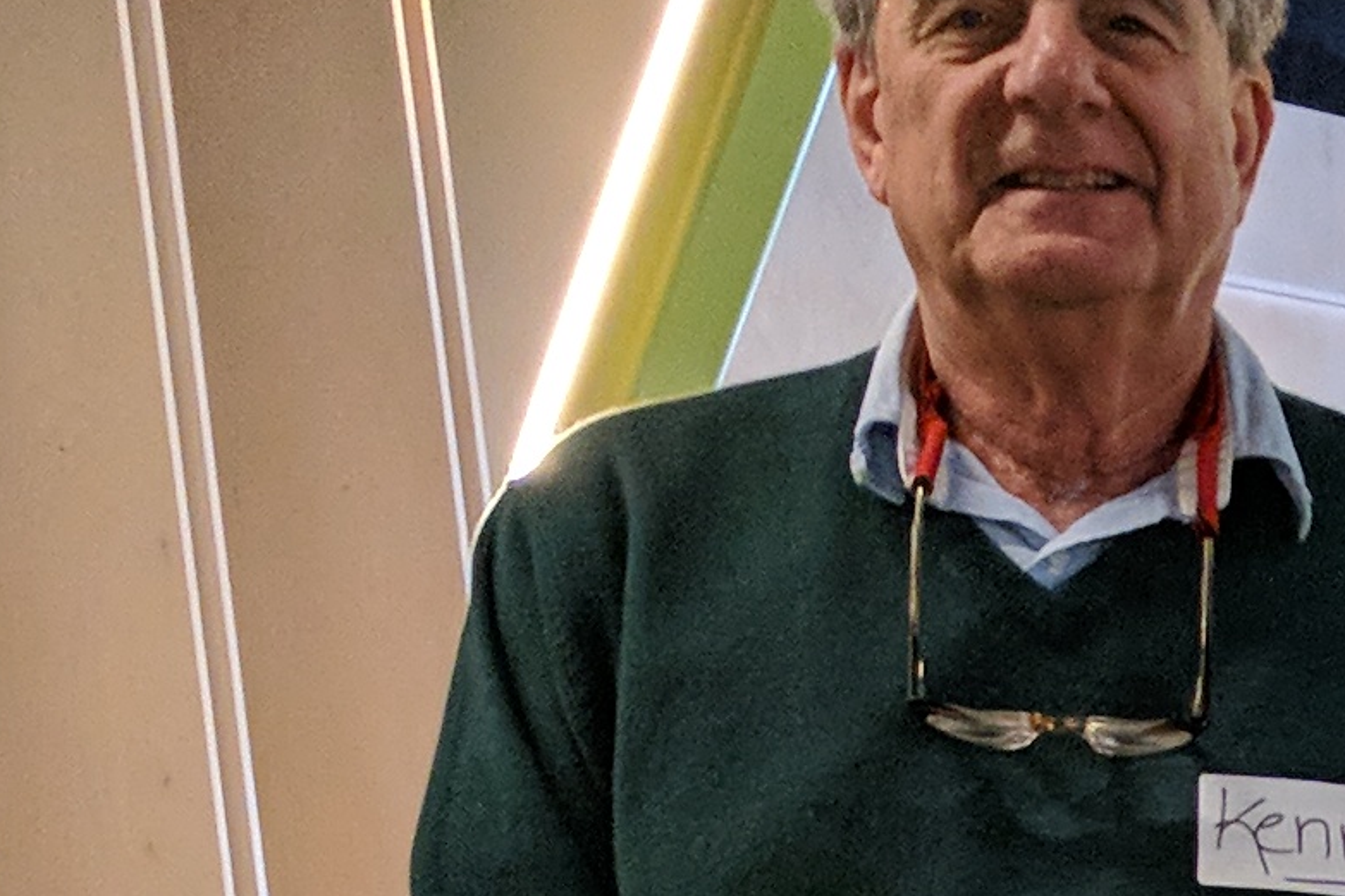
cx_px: 2774
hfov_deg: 12.7
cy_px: 1863
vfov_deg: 9.1
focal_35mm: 140
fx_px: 5229
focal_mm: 4.67
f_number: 2
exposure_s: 1/40
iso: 439
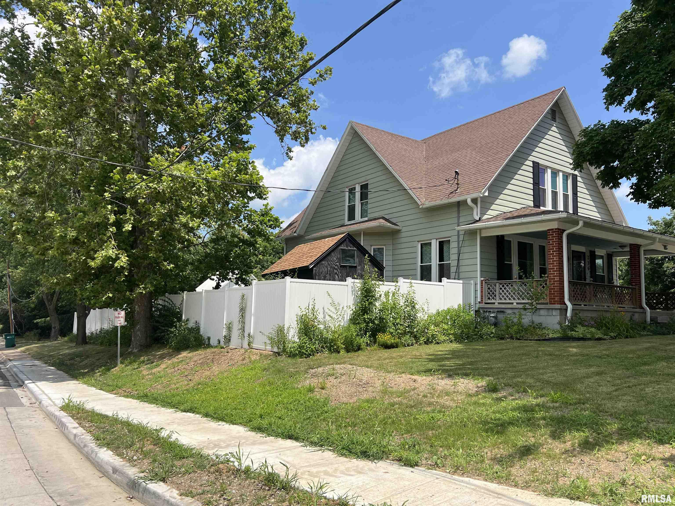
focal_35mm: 26
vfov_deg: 53.1
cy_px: 253
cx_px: 338
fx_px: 507
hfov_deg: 67.3
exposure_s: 1/3968
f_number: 1.5
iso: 50
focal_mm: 5.7
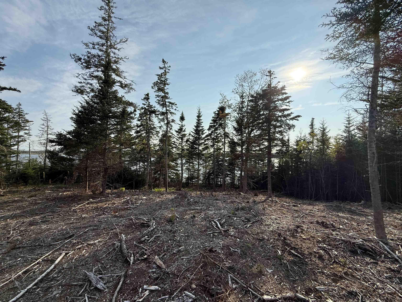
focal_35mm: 14
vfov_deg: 85.7
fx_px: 163
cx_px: 201
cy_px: 151
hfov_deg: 102.1
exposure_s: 1/2165
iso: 50
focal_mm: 2.22
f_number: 2.2
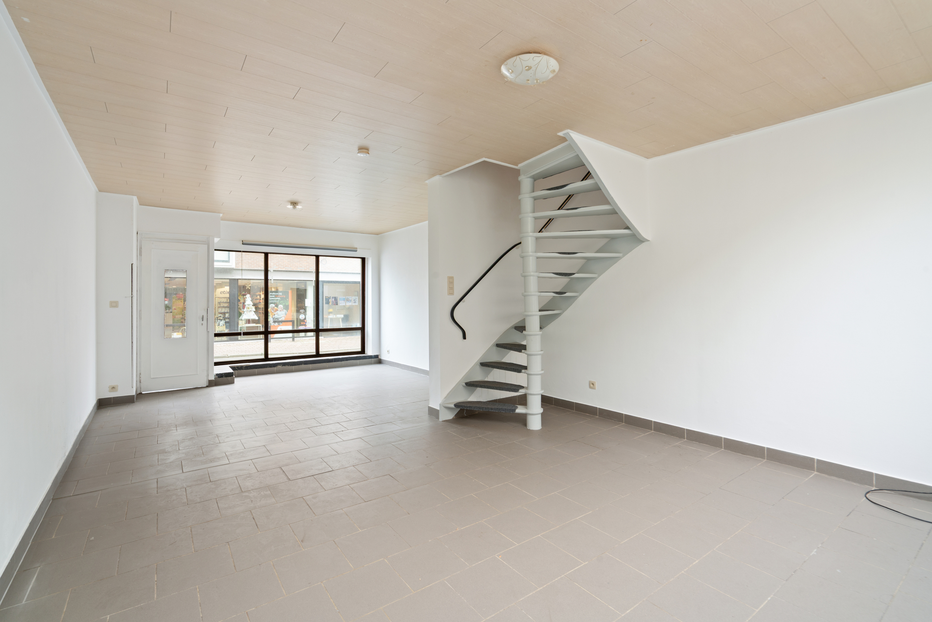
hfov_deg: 96.7
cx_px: 466
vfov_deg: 73.8
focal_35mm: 16
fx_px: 414
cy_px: 311
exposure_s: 2.5
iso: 250
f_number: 11
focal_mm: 16
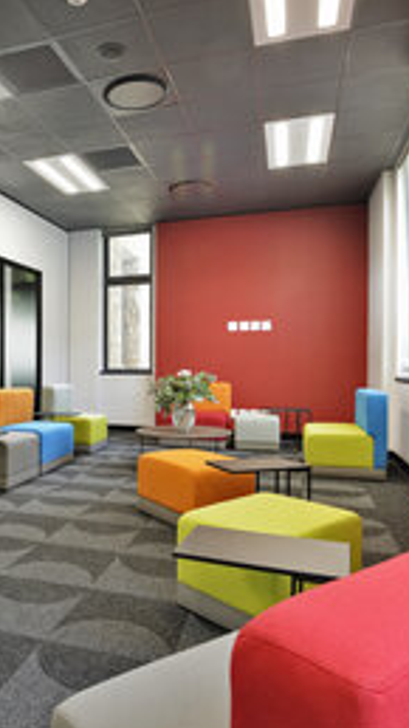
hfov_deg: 42.6
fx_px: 502
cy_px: 374
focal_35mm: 26
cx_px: 87
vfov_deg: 71.9
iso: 125
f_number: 11
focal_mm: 16
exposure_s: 1.6
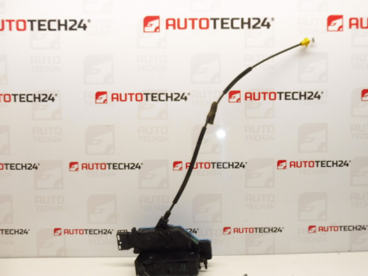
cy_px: 154
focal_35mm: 29
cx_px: 214
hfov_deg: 61.3
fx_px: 308
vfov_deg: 48.2
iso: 200
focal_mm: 4.3
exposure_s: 1/100
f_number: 3.5
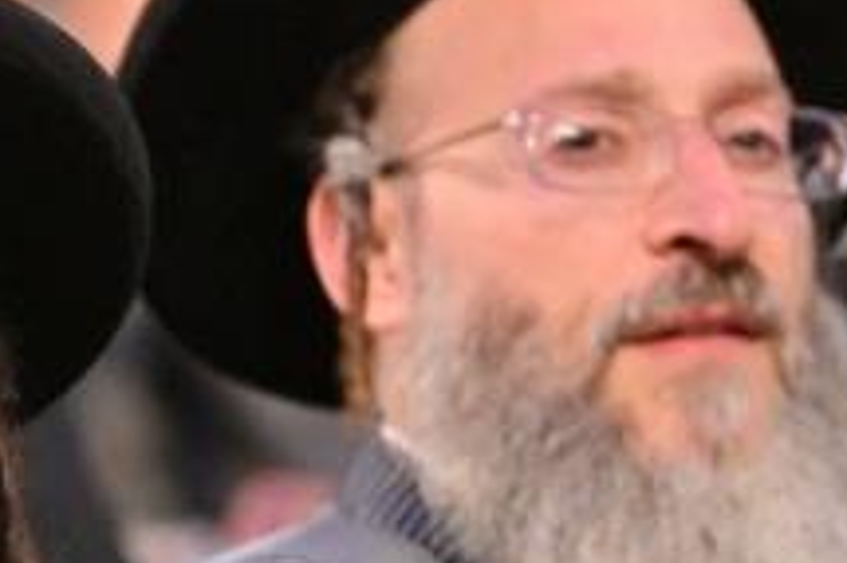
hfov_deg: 3.5
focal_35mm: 581
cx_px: -165
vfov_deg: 2.4
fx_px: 13659
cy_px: 510
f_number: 2.8
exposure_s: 1/320
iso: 1000
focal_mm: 122
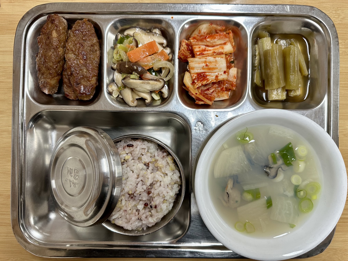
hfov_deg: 71.6
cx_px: 174
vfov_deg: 56.8
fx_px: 241
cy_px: 130
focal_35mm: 24
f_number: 1.78
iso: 200
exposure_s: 1/120
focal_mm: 6.86
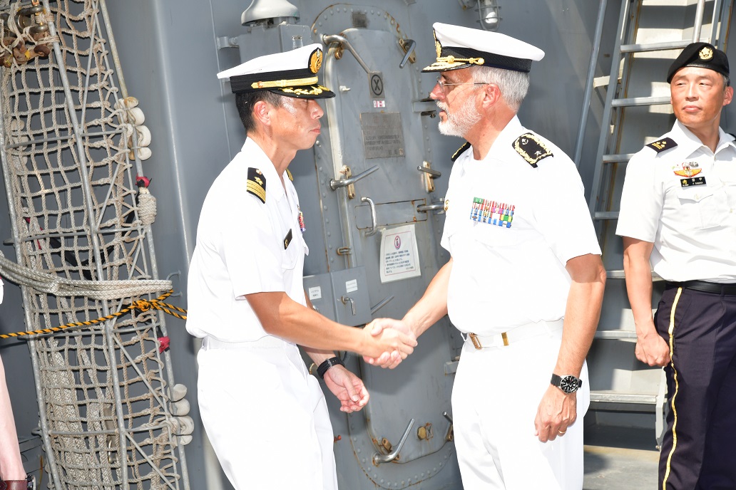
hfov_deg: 26.0
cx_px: 368
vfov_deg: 17.5
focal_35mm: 78
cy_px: 245
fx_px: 1595
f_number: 16
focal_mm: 78
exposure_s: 1/200
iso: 640
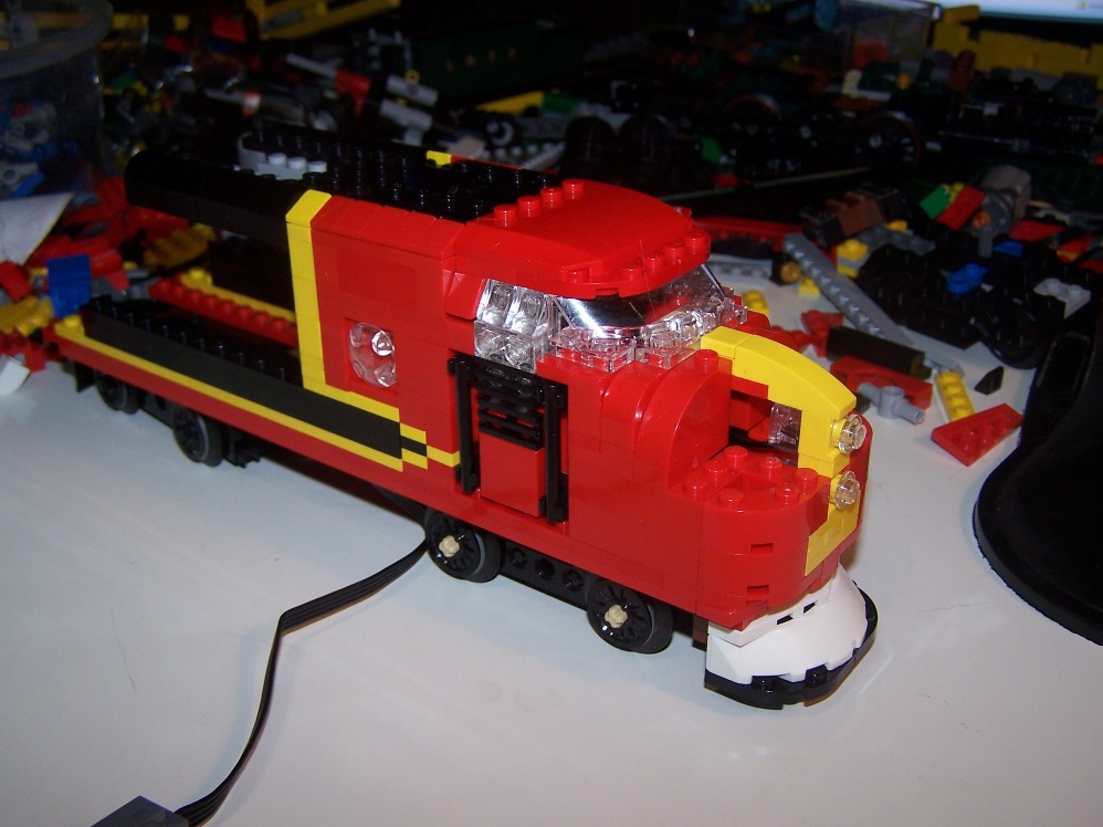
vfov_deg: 36.8
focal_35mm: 39
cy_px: 420
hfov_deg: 47.9
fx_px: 1242
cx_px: 560
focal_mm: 6.3
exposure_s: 1/60
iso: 80
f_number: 2.8
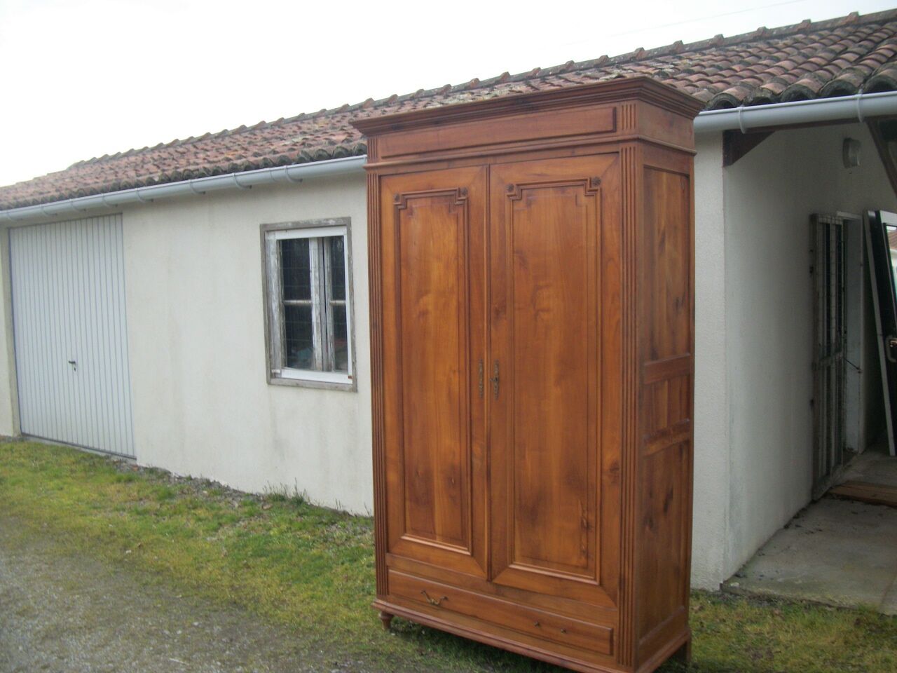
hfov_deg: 56.8
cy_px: 336
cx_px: 448
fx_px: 829
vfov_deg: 44.2
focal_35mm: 32
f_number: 8.8
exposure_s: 1/60
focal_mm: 5.7
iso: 80
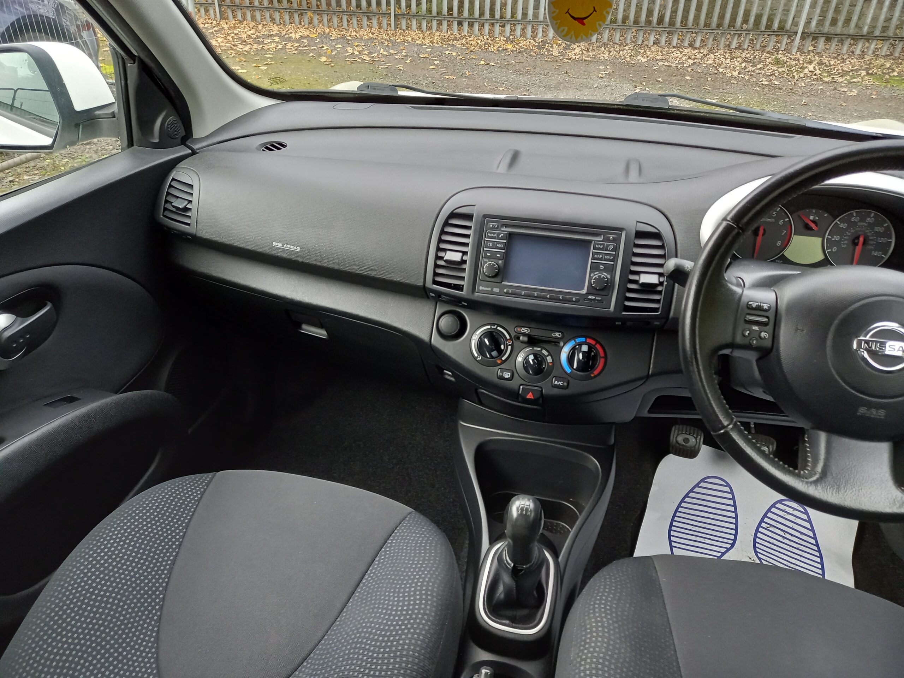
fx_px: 653
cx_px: 452
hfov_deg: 69.4
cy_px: 339
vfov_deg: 54.9
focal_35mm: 25
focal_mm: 4.6
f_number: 2
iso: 250
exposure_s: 1/30
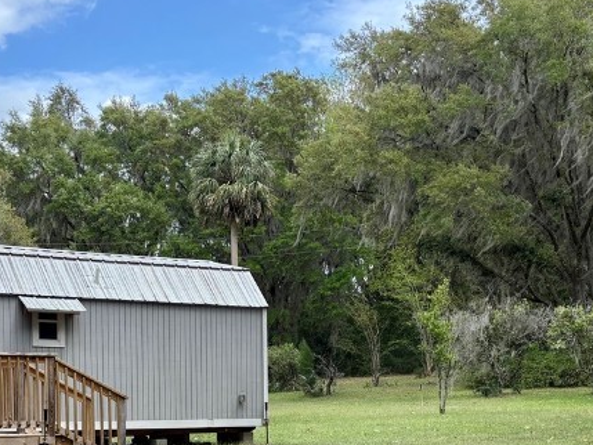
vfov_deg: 22.9
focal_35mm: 62
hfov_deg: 31.0
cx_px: 206
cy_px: 420
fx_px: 1062
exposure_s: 1/903
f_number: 1.6
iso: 50
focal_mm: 5.96
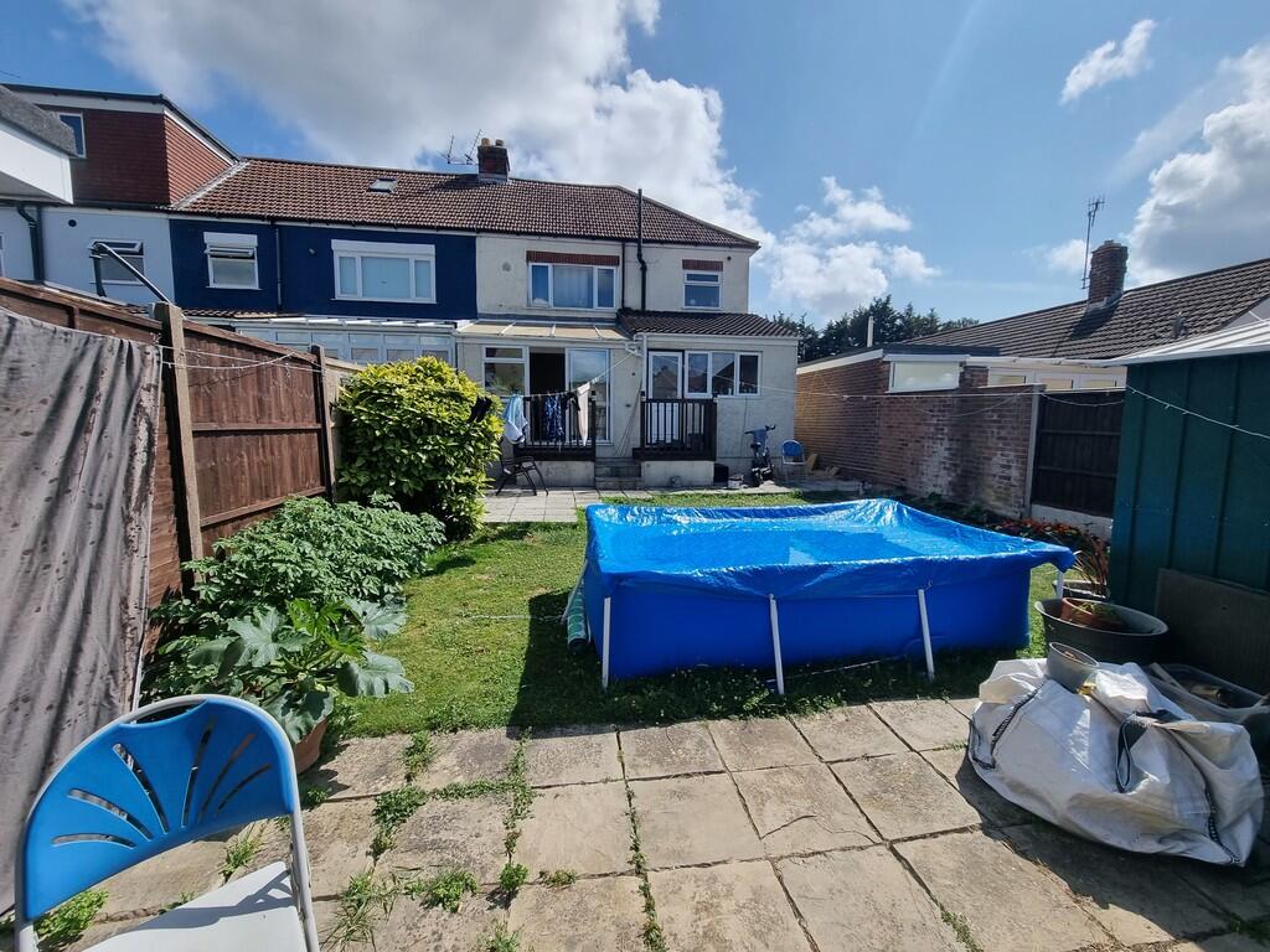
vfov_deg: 89.9
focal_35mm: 13
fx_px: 477
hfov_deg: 106.2
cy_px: 476
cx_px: 635
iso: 50
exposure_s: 1/2496
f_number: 2.2
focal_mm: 2.2
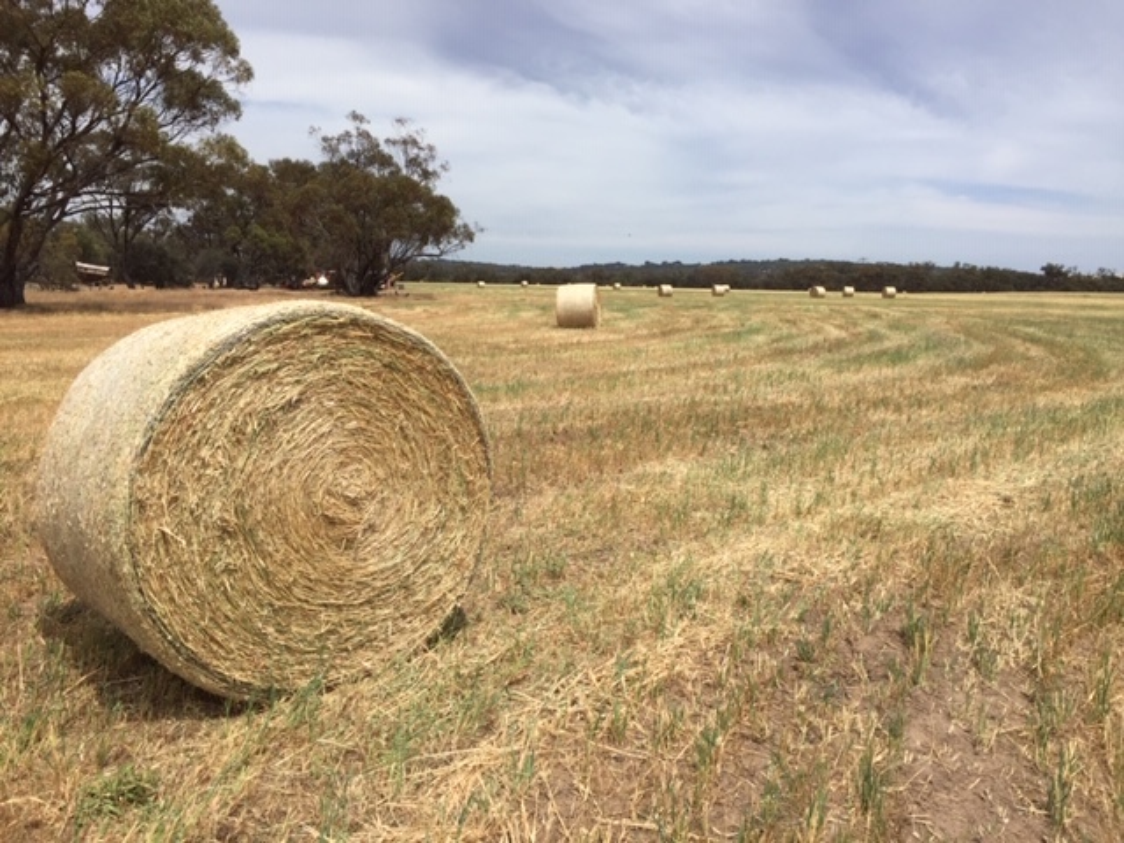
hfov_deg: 61.7
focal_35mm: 29
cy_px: 422
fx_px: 942
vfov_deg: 48.2
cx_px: 562
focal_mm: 4.15
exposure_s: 1/3597
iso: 32
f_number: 2.2
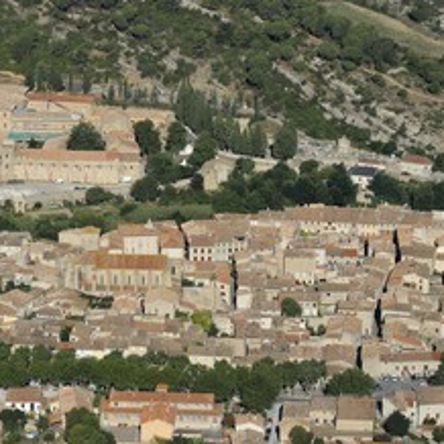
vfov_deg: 10.2
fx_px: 2496
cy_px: 167
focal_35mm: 172
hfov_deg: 10.2
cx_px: 183
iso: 400
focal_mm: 105
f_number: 9
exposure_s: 1/1000
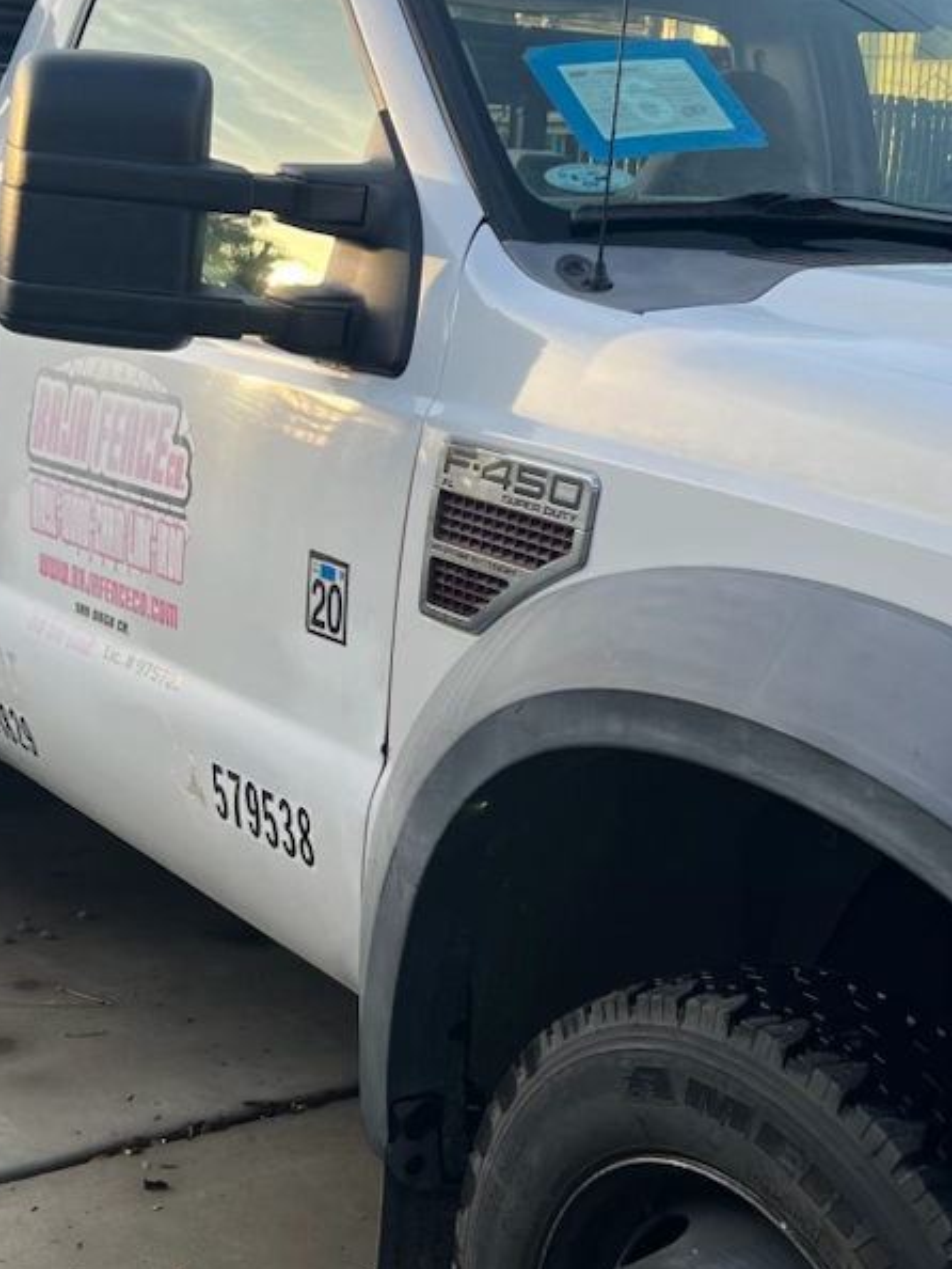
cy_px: 528
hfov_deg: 26.1
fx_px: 2052
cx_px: 410
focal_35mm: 56
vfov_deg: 34.3
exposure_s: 1/909
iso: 50
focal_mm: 5.7
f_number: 1.5
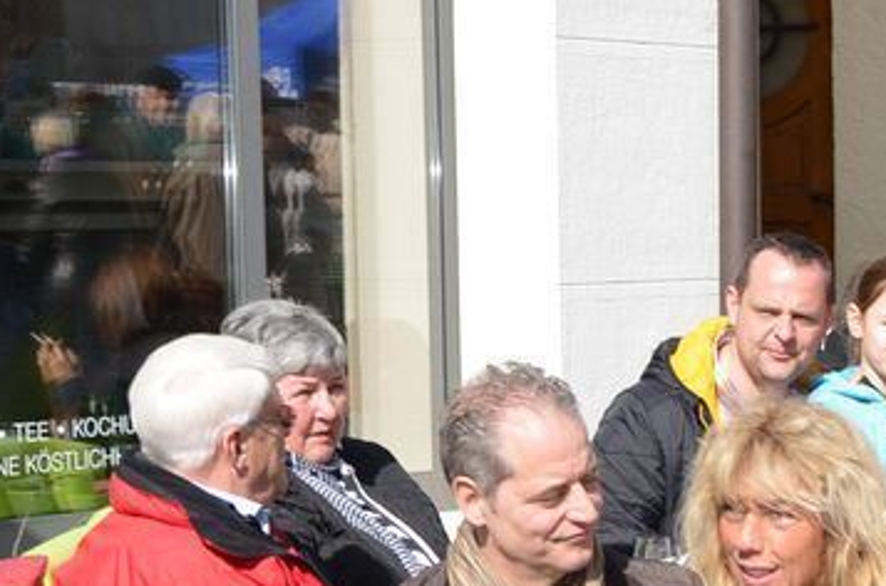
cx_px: 1072
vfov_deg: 9.5
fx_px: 3510
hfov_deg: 13.9
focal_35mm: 143
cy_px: 462
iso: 100
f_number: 7.1
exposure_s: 1/200
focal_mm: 34
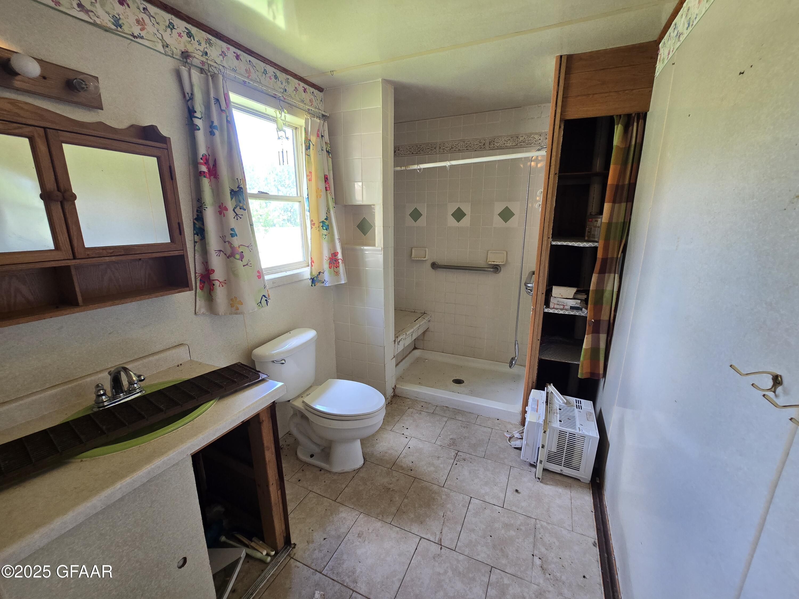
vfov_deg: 89.9
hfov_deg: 106.2
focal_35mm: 13
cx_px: 400
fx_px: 300
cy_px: 300
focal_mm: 2.2
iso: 125
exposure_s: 1/60
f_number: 2.2
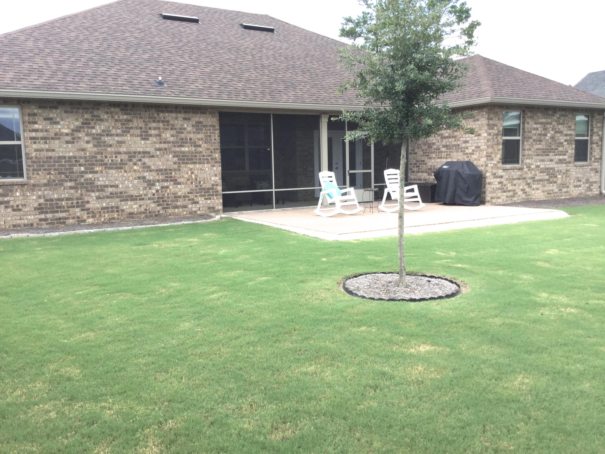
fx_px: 542
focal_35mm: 31
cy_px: 227
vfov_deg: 45.4
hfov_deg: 58.4
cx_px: 302
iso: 25
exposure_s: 1/476
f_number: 2.4
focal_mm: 3.3
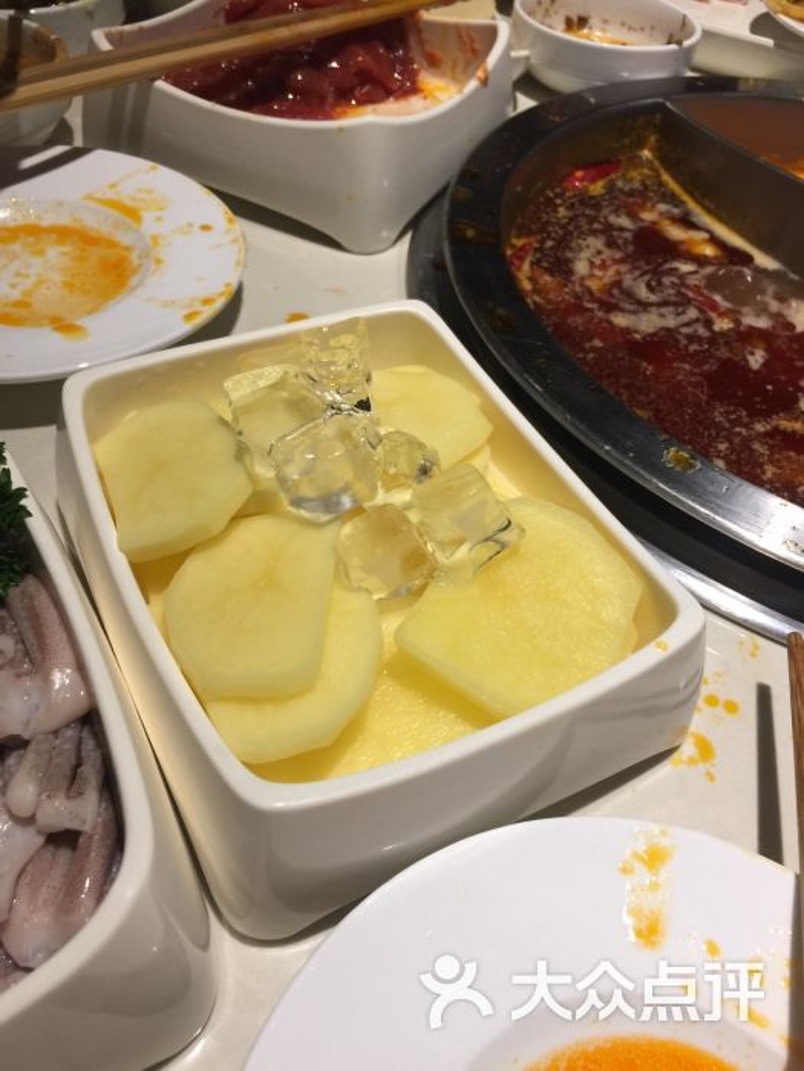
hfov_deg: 48.2
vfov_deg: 61.7
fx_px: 898
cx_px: 402
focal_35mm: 29
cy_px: 536
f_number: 2.2
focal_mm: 4.15
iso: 50
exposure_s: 1/33
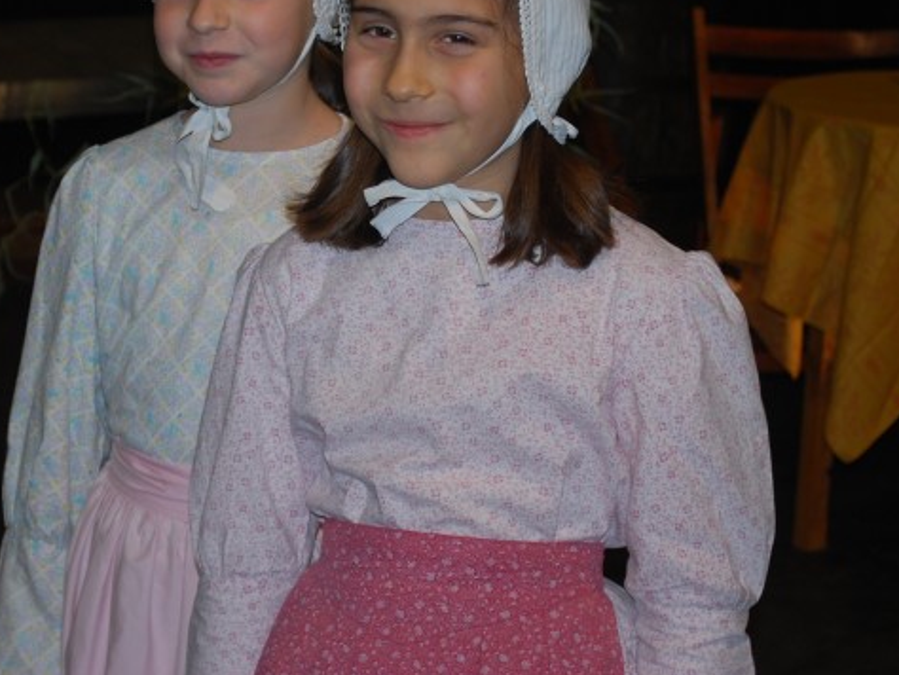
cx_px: 275
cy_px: 170
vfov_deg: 12.6
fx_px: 3040
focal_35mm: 117
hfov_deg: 16.8
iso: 200
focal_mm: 48
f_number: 5.6
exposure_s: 1/60
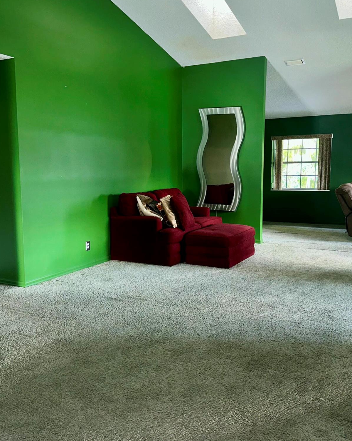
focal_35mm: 32
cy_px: 222
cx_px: 170
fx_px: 417
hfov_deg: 45.8
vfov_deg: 55.7
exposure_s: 1/13
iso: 80
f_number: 1.78
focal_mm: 6.86
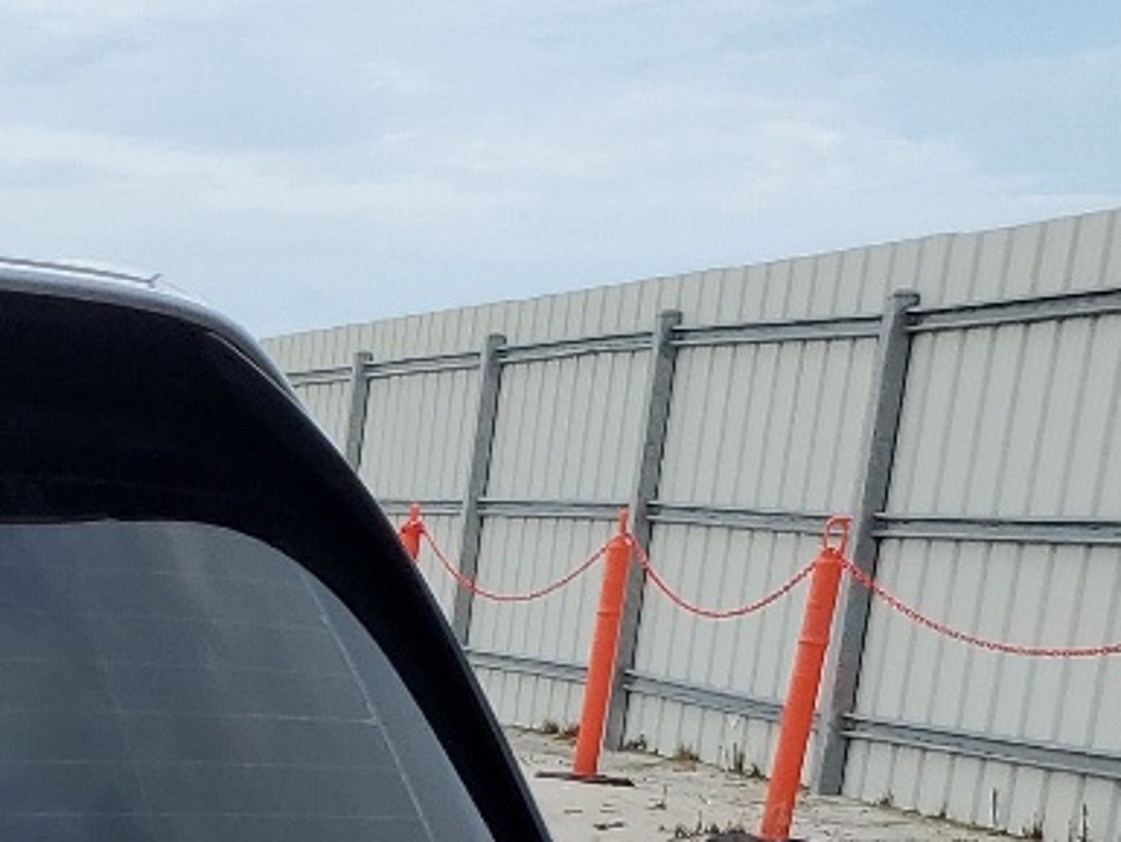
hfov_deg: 15.7
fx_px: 3499
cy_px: 1506
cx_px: -847
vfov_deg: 12.5
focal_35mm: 108
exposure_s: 1/2500
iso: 50
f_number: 1.5
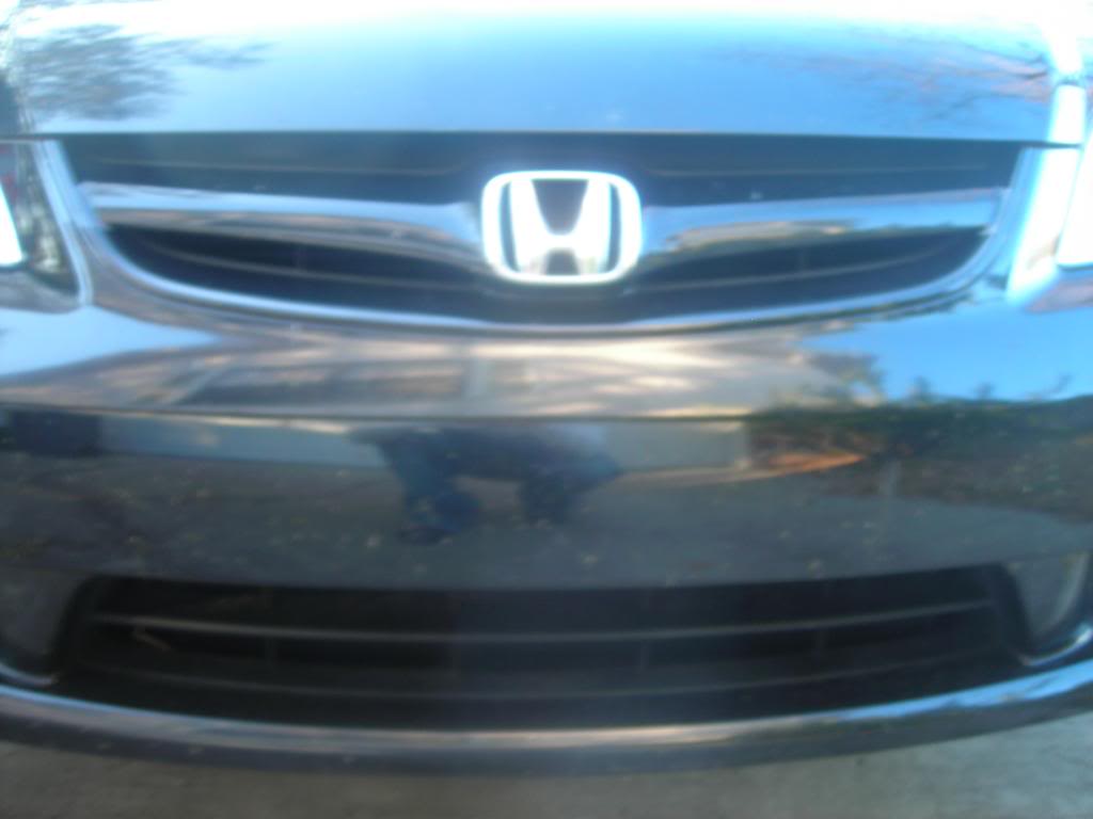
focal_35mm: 38
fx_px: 1200
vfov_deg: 37.7
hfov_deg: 49.0
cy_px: 410
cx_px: 546
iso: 50
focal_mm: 6.3
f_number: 3.2
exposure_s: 1/6.8
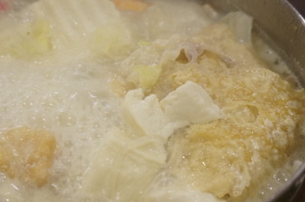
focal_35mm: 73
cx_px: 107
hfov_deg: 27.6
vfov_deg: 18.6
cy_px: 111
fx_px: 617
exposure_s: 1/60
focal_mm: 25
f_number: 4.5
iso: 1600
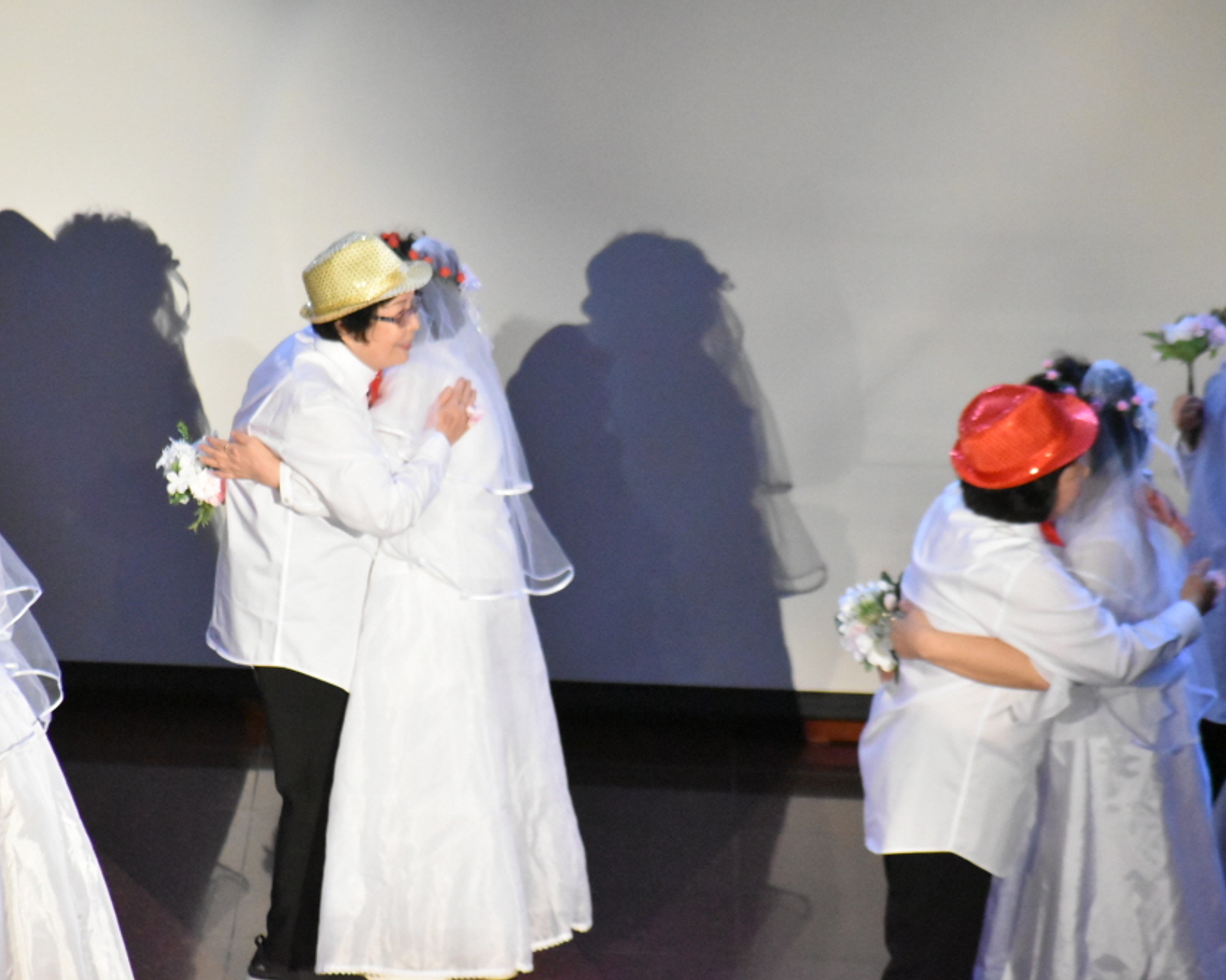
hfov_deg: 7.1
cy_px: 491
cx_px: 510
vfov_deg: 5.7
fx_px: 9830
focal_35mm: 271
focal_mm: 160
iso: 10000
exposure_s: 1/125
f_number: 5
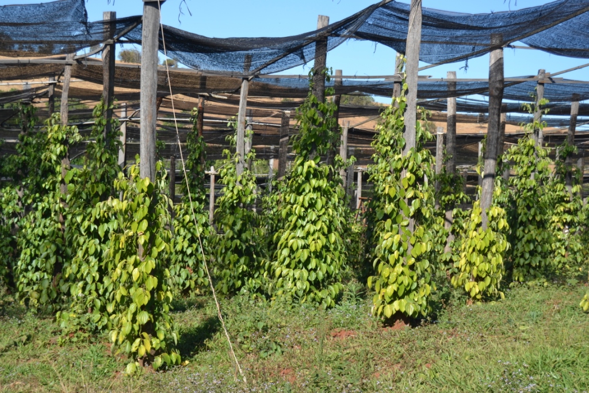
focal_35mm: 63
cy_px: 196
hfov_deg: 31.9
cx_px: 294
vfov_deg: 21.6
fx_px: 1031
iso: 100
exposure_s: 1/200
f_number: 7.1
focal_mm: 42
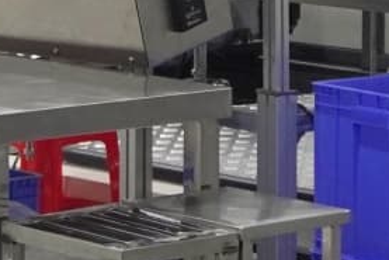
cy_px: -309
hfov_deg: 8.8
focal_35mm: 234
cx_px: 188
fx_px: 2530
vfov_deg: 5.7
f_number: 4.5
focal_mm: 24
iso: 640
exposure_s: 1/60
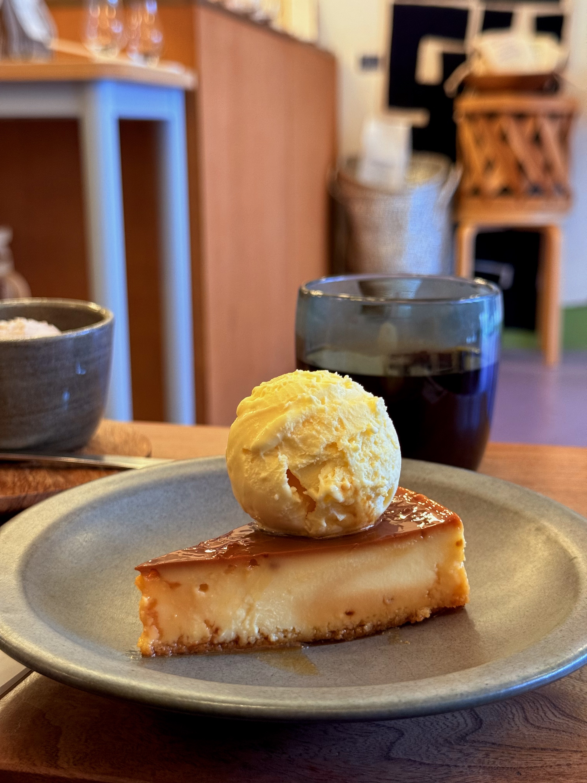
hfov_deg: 30.3
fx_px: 1085
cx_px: 294
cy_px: 392
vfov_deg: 39.7
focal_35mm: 48
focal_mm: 6.76
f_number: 1.78
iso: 200
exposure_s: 1/60
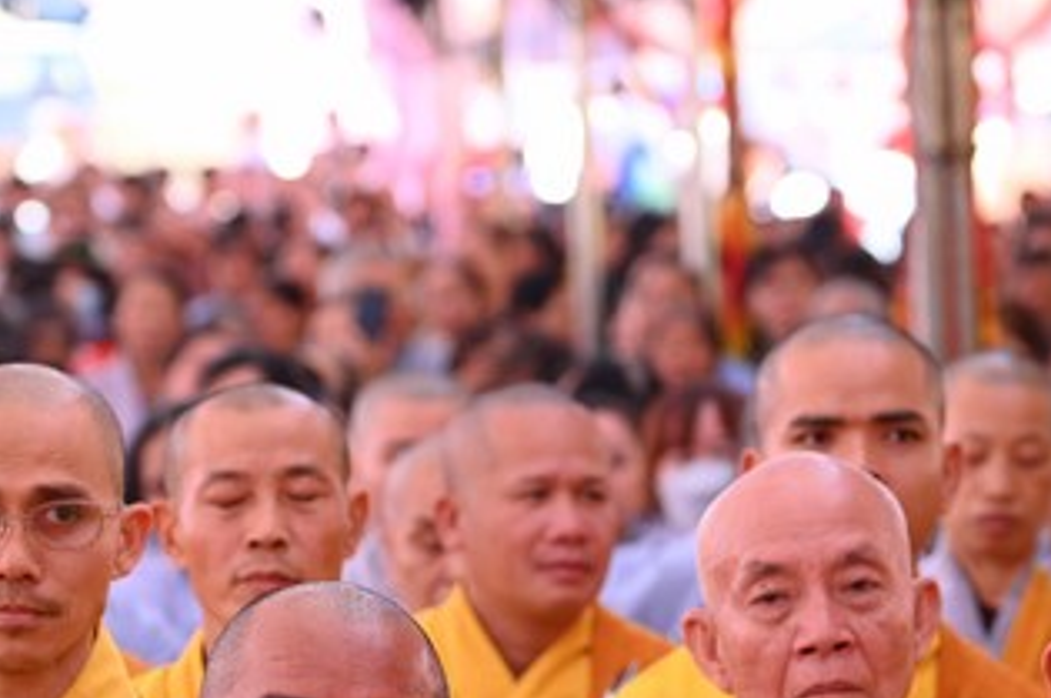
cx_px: 601
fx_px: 7229
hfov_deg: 8.3
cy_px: 528
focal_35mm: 248
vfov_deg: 5.5
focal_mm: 120
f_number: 4.5
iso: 1250
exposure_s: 1/250
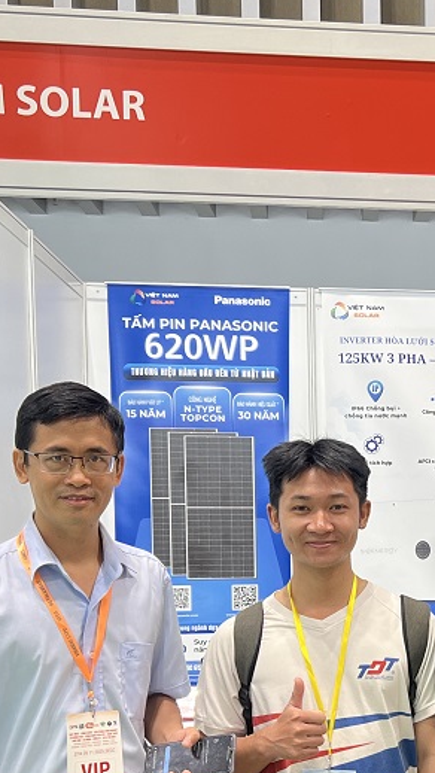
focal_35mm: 59
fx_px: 1210
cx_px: 478
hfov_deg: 19.5
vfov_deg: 34.7
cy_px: 582
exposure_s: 1/50
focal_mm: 5.7
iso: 100
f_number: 1.5
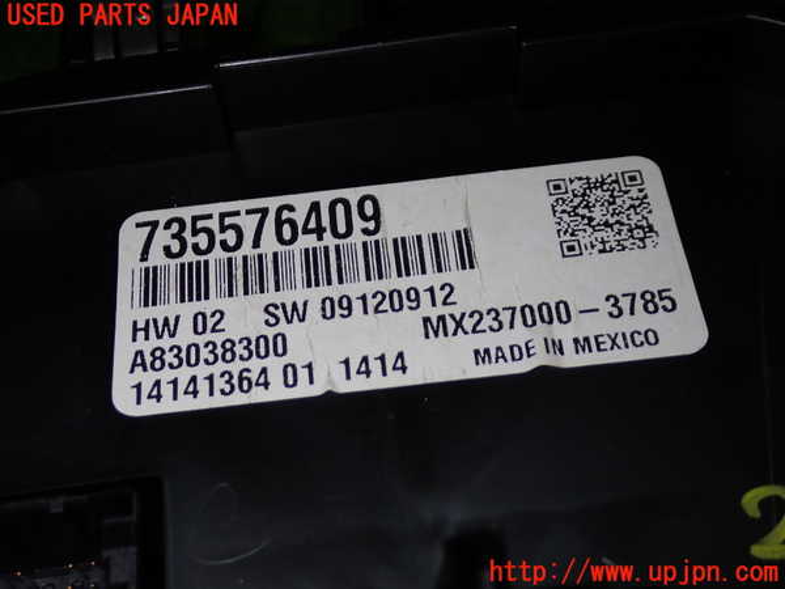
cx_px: 392
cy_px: 294
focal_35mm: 50
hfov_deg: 38.2
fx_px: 1134
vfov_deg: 29.1
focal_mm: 9.01
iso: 200
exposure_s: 1/50
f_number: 9
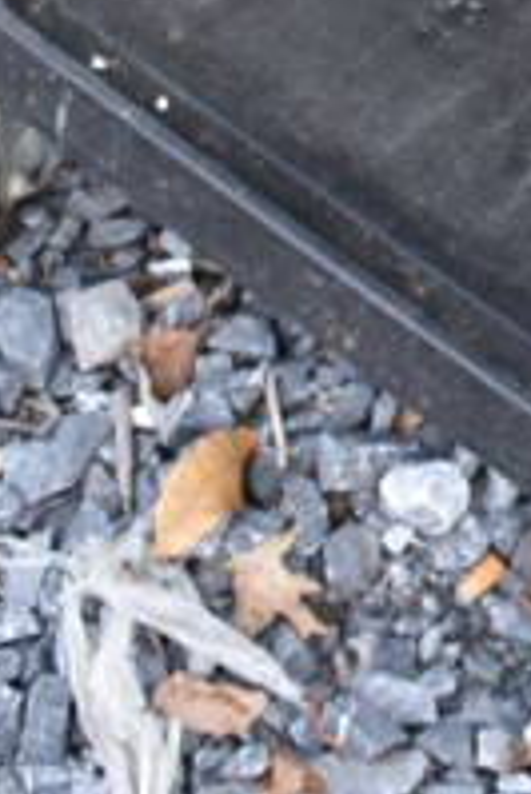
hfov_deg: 10.7
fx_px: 2739
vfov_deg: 14.5
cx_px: 810
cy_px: -636
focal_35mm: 124
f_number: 5.6
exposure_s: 1/125
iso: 320
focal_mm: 18
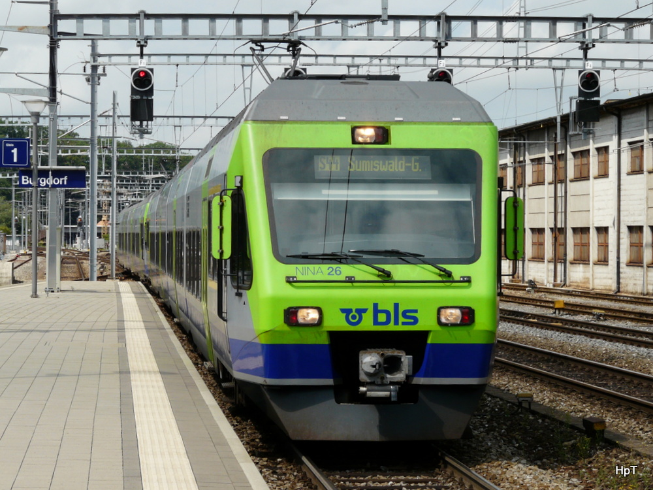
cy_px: 245
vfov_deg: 13.2
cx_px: 326
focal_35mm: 112
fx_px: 2113
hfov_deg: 17.6
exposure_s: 1/400
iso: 100
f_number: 5.6
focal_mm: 18.3
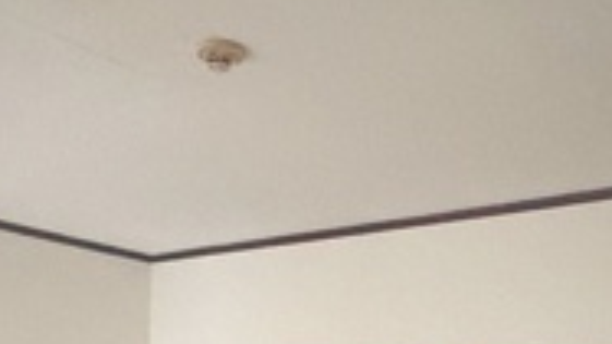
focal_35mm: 57
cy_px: 513
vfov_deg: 18.7
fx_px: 925
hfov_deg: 36.4
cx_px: 376
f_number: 2.2
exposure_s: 1/33
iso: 1600
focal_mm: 2.22
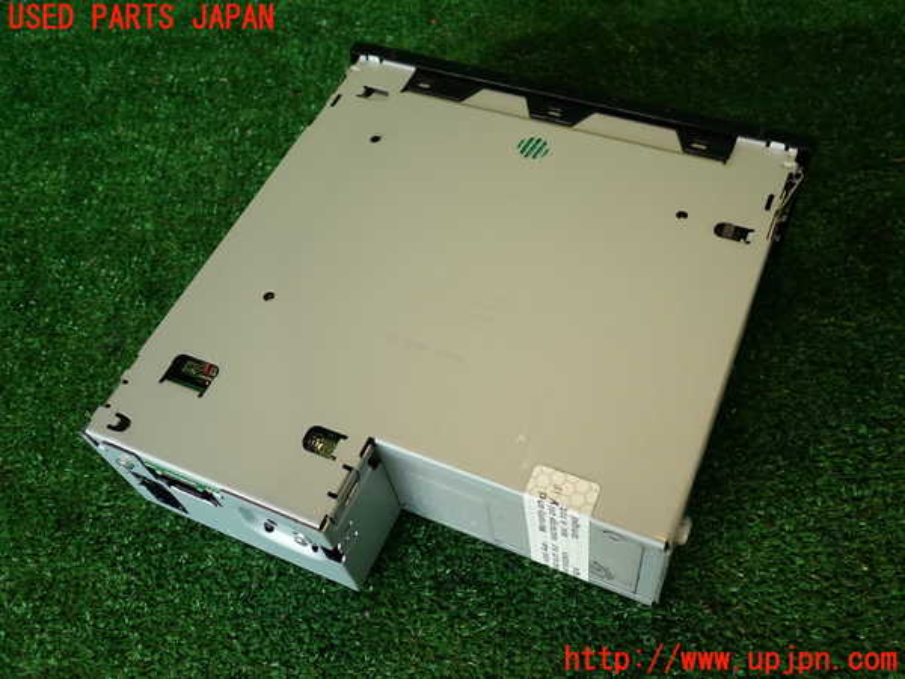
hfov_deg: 56.8
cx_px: 452
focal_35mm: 32
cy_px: 340
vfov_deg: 44.2
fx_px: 837
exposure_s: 1/60
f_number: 2.4
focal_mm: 5.79
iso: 100
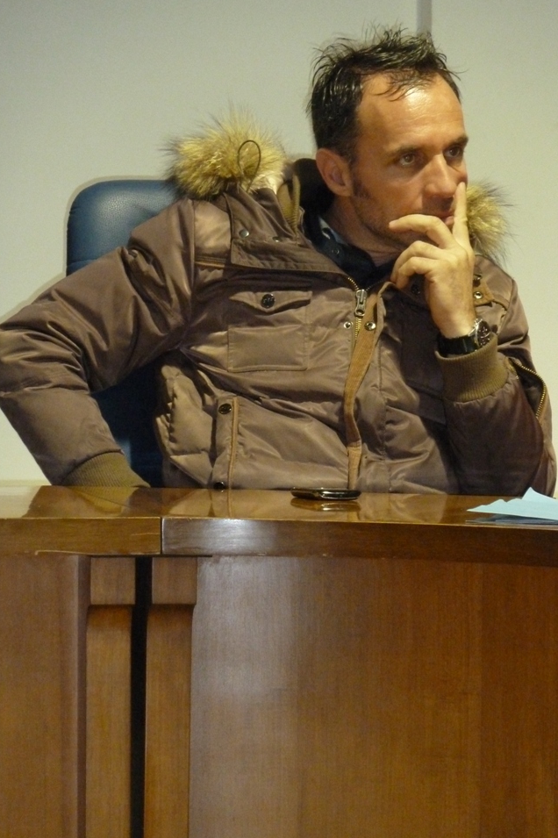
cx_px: 285
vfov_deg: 10.0
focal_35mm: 205
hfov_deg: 6.7
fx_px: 4769
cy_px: 418
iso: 640
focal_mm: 32.1
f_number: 4.5
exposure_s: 1/50
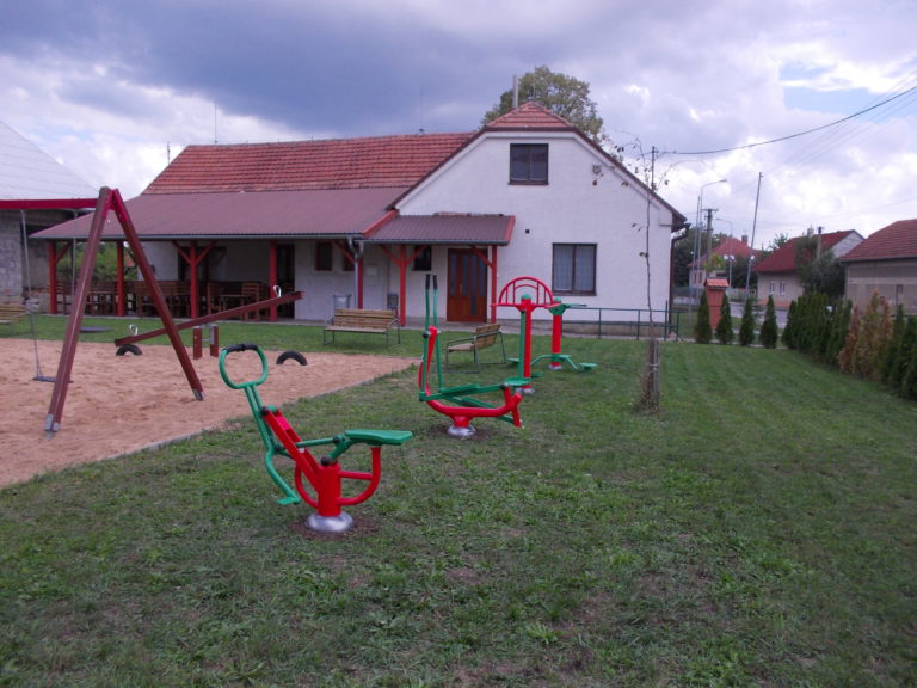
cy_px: 344
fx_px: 768
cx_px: 458
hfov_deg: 61.7
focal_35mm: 29
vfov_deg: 48.2
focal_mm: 4.1
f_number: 3.3
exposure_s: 1/400
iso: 80
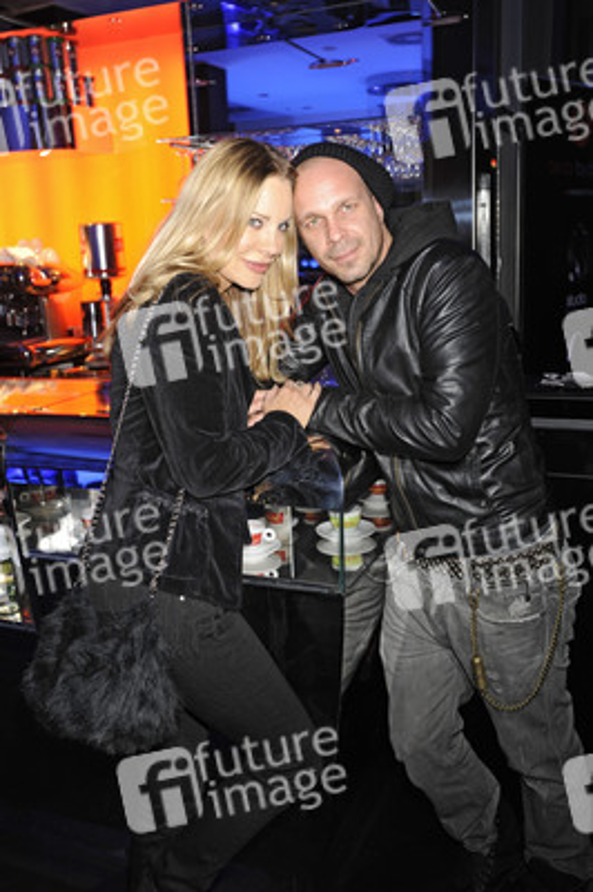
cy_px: 446
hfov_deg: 37.8
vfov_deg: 54.5
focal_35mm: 35
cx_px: 296
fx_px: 866
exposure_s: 1/30
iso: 640
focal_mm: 35
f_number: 5
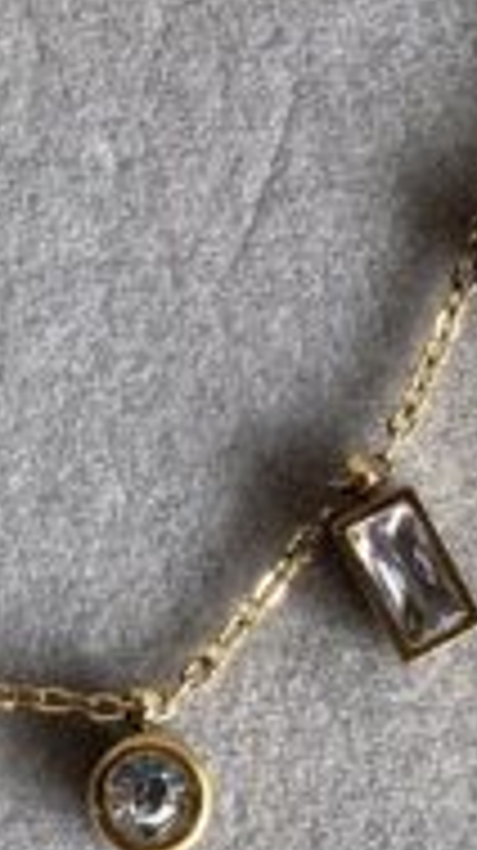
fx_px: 2704
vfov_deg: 17.6
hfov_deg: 10.0
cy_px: 54
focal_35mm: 120
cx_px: -50
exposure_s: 1/100
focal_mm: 4.25
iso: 32
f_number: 1.8
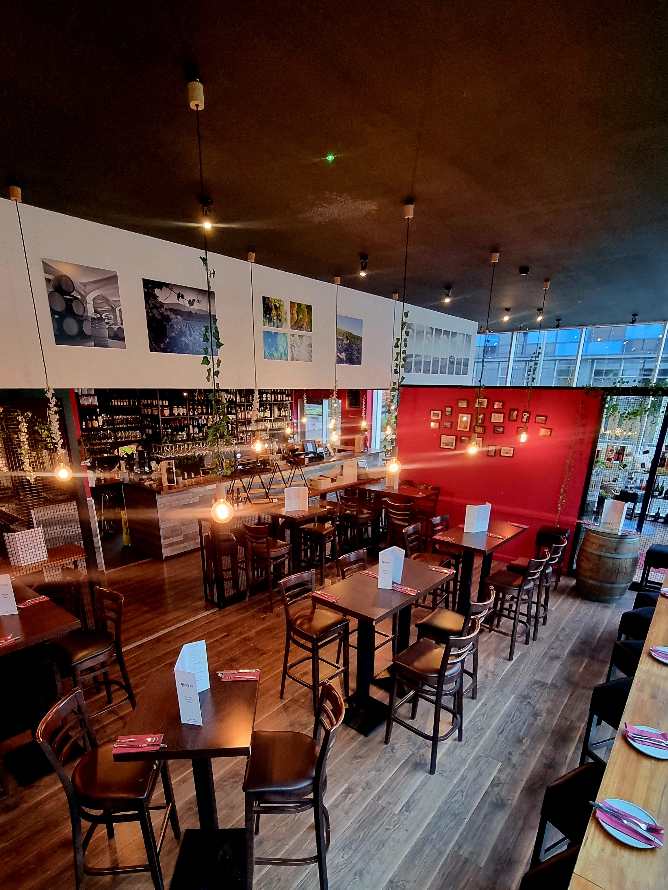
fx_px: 437
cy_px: 551
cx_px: 328
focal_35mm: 17
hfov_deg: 74.7
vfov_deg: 89.4
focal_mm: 2.2
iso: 500
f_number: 2.2
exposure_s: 1/33
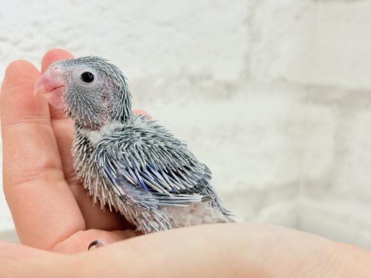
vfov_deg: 28.0
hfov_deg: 36.8
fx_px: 557
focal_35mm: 52
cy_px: 139
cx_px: 186
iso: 50
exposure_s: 1/50
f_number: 1.6
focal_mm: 5.96
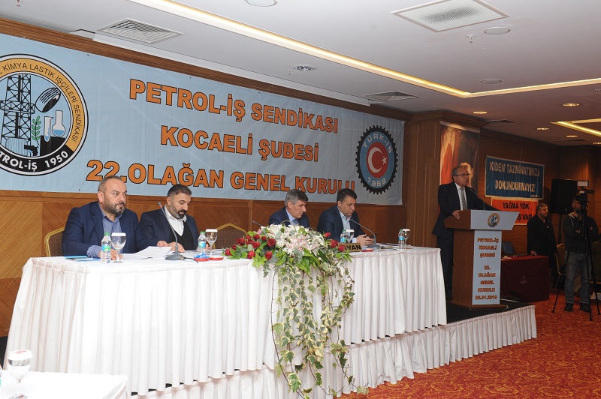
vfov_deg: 36.8
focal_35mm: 36
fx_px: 600
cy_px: 200
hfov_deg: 53.2
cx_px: 300
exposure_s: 1/60
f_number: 8
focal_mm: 36
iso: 1000
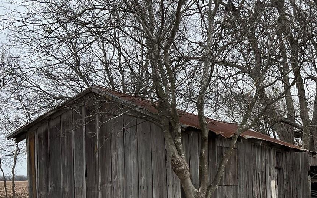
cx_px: 343
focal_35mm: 66
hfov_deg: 28.4
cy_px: 156
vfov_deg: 19.5
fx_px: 570
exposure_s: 1/1724
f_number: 1.5
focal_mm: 5.7
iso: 50
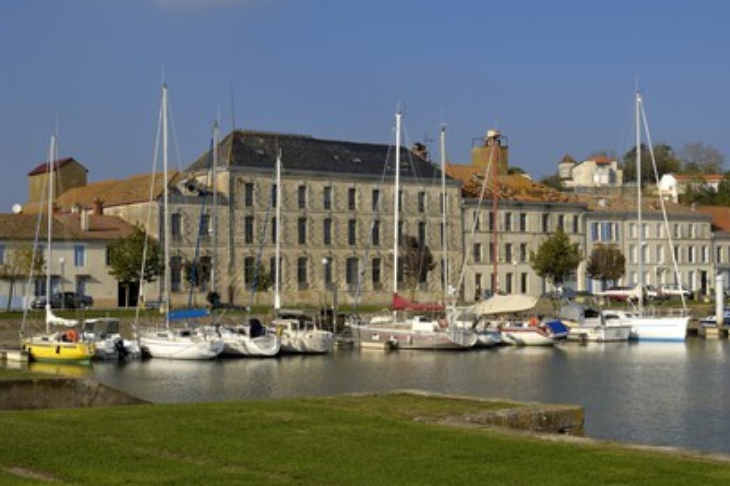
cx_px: 372
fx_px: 1257
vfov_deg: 21.9
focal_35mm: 62
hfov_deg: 32.4
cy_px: 249
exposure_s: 1/160
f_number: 11
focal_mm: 40
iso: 100
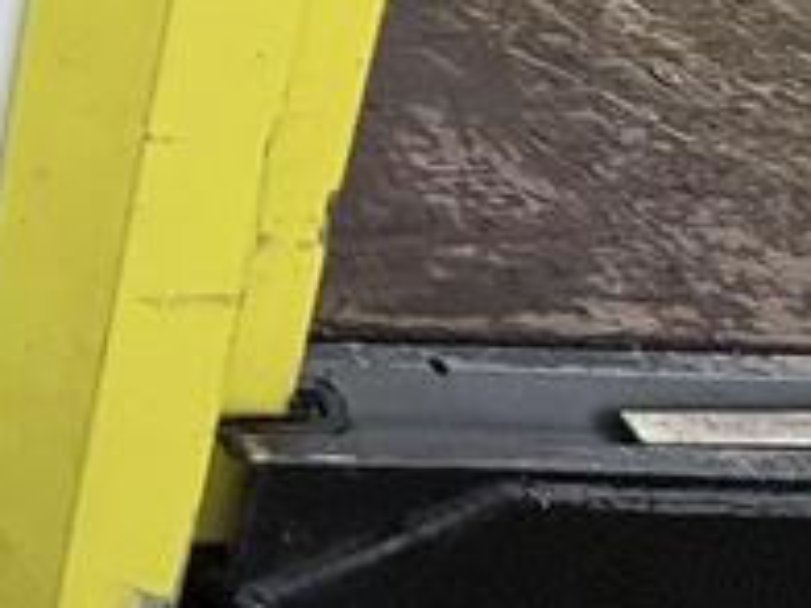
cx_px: -803
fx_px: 1499
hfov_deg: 18.9
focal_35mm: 64
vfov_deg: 15.4
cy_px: -769
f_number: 2.2
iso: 40
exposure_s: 1/591
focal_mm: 2.22
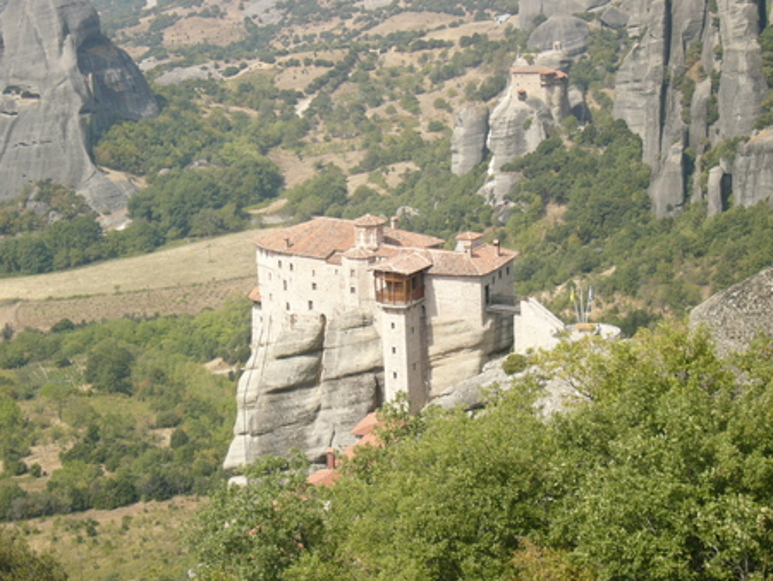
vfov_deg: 17.2
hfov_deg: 22.7
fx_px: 1921
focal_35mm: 86
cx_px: 386
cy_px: 290
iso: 100
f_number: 4.6
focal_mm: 14.3
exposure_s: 1/500
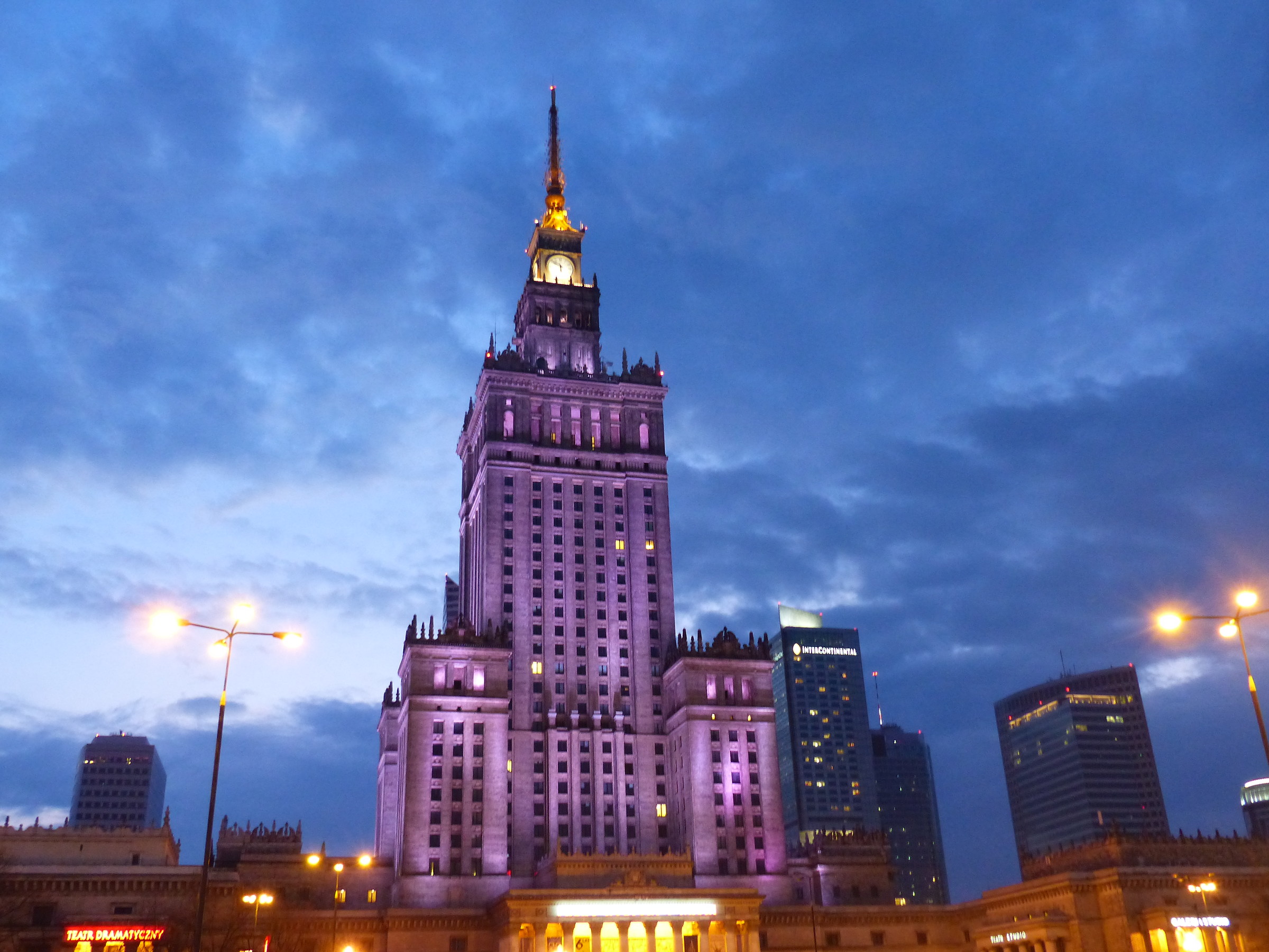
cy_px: 476
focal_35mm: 33
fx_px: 1210
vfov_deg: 42.9
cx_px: 634
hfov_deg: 55.4
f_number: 2.8
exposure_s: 1/13
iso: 400
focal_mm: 5.9
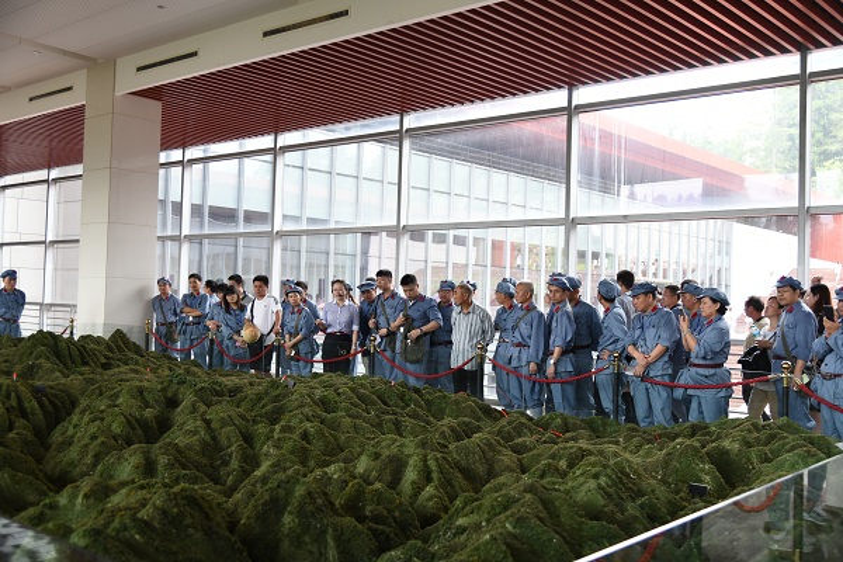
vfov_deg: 37.9
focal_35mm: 35
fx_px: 820
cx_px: 422
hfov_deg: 54.4
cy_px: 281
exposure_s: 1/125
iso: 320
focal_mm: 35
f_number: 4
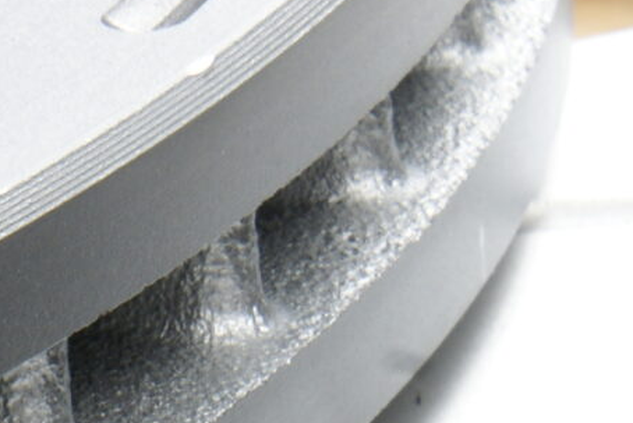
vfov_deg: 2.3
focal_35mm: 592
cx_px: -739
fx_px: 10412
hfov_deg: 3.4
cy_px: 903
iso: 100
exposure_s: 1/60
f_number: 22
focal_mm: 70
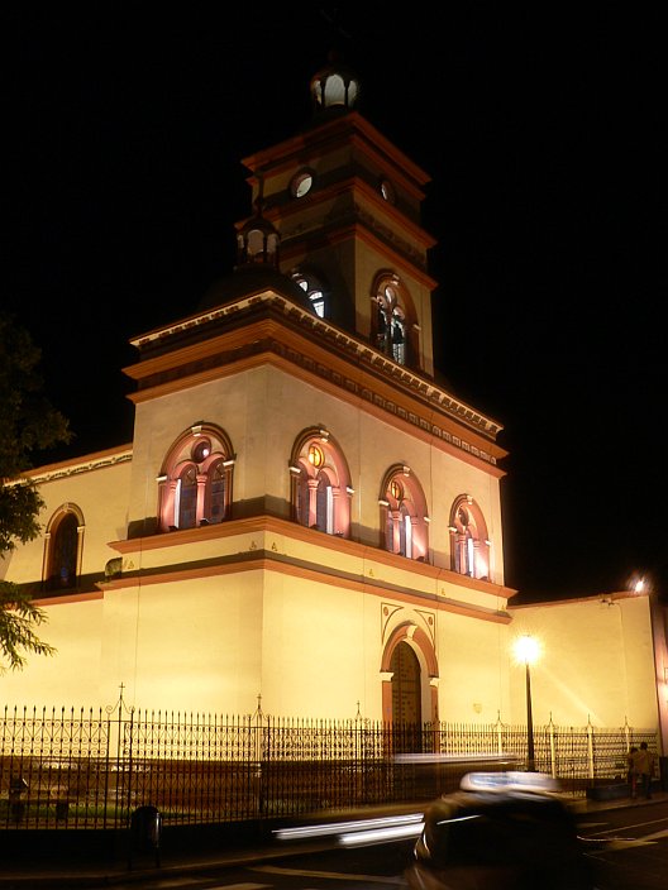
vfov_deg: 51.4
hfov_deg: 39.7
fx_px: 926
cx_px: 334
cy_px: 445
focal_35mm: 36
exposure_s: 1/2.5
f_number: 6.5
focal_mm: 6
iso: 80
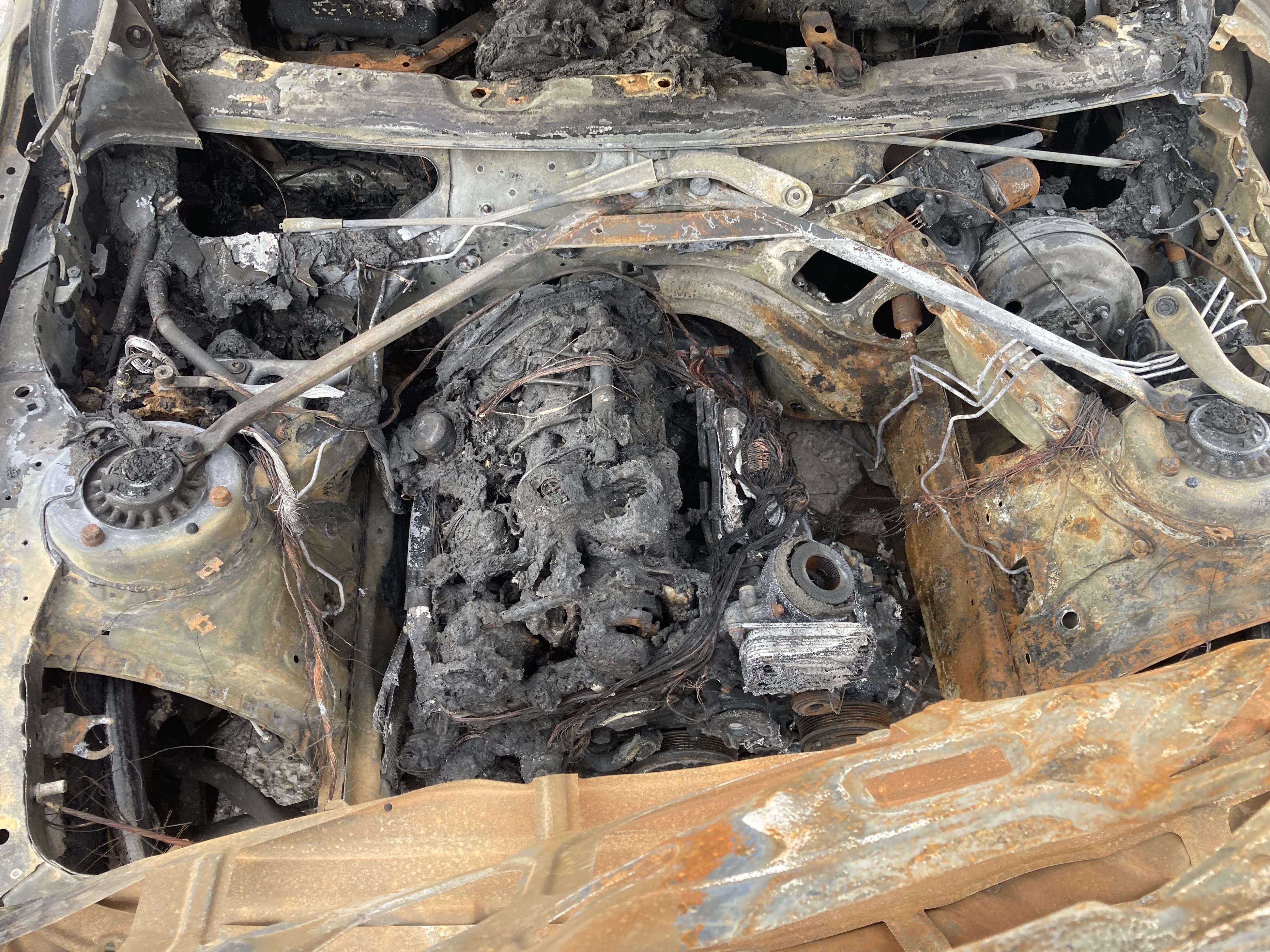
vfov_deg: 48.2
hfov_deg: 61.7
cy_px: 463
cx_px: 632
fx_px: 1064
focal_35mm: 29
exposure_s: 1/121
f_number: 1.8
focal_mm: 3.99
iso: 50
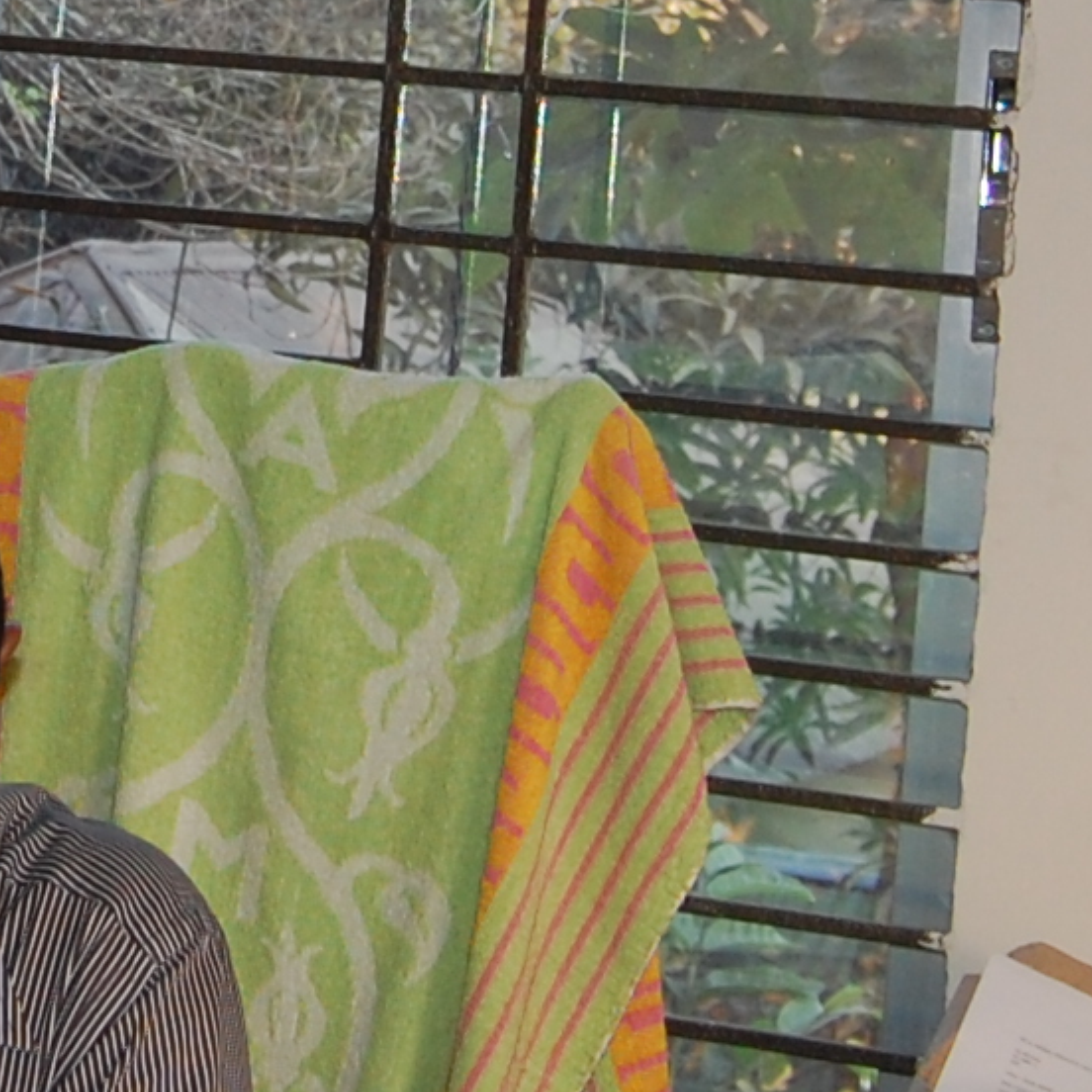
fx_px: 4461
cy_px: -146
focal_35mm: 125
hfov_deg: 13.6
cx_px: -184
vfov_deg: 13.6
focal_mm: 18
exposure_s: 1/60
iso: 400
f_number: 3.5
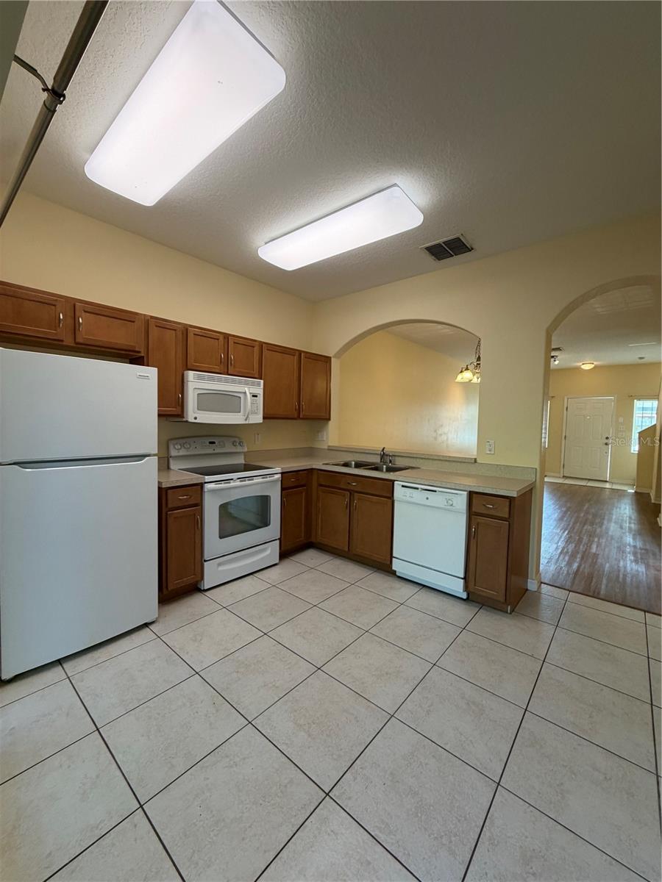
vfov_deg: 102.1
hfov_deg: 85.7
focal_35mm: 14
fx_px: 357
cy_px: 441
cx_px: 331
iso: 160
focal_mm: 2.22
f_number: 2.2
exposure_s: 1/120
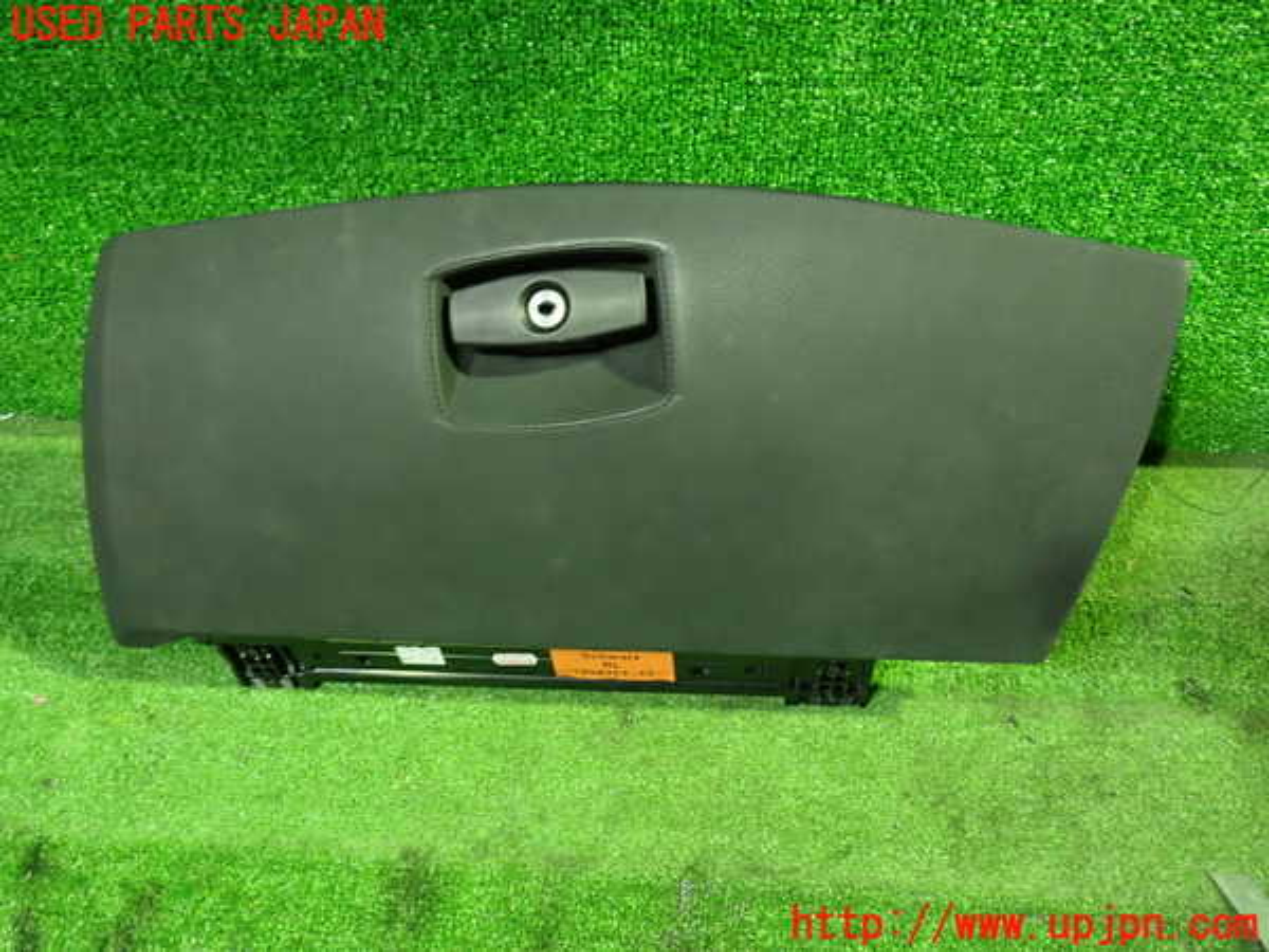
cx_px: 634
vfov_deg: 46.8
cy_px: 476
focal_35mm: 30
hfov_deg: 60.0
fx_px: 1100
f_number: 2.3
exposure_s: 1/20
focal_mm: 5.4
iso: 800
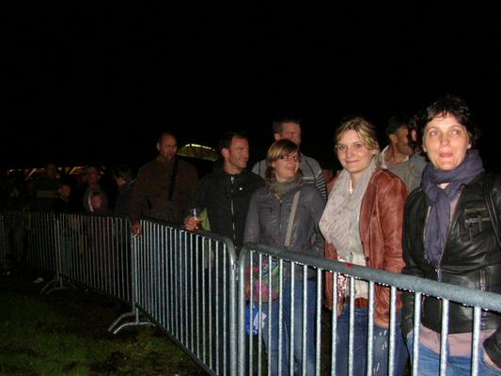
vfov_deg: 34.4
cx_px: 264
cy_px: 198
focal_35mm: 42
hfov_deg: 44.8
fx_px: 608
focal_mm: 5.8
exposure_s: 1/60.1
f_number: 2.8
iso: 200
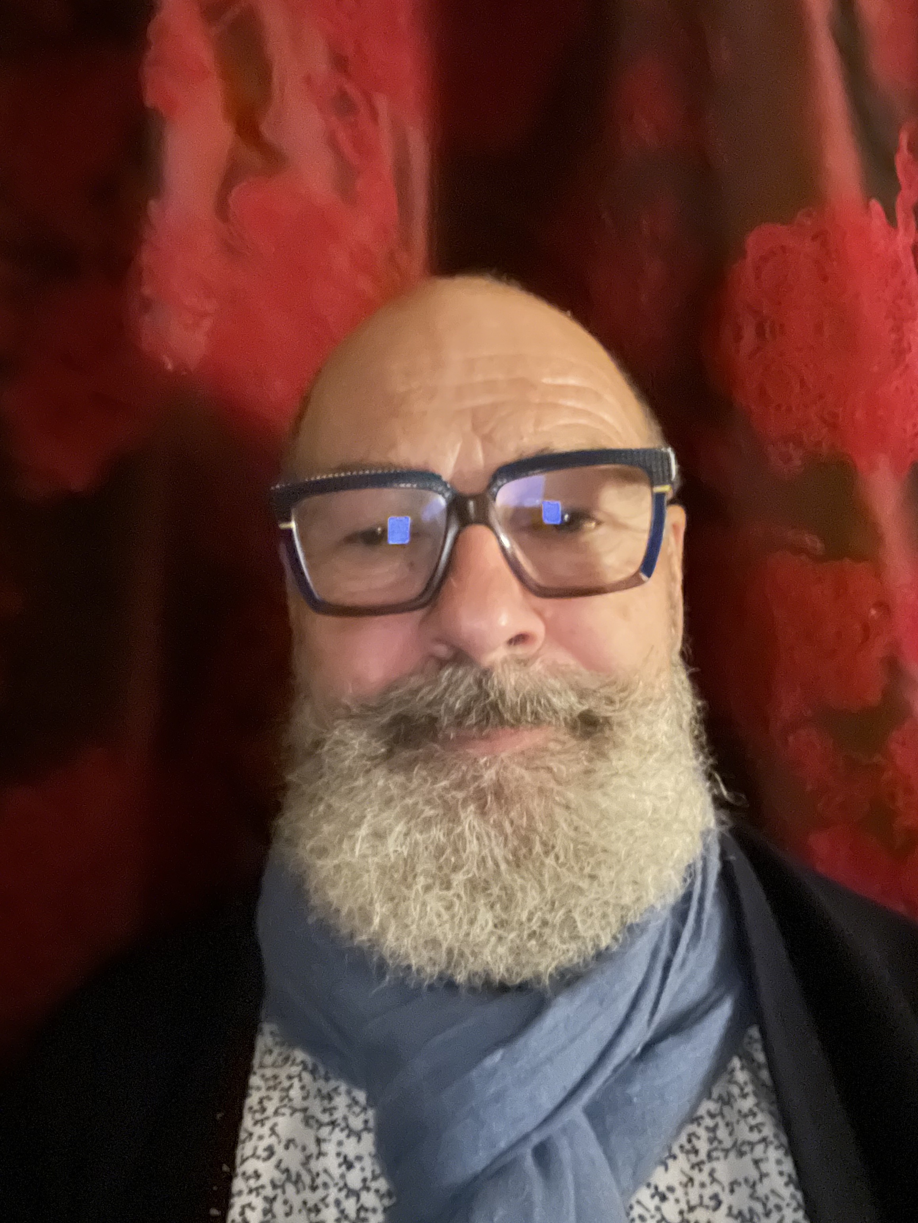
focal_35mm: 30
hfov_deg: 46.8
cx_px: 459
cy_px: 612
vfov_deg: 60.0
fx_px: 1061
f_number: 2.2
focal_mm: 2.71
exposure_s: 1/8
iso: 4000
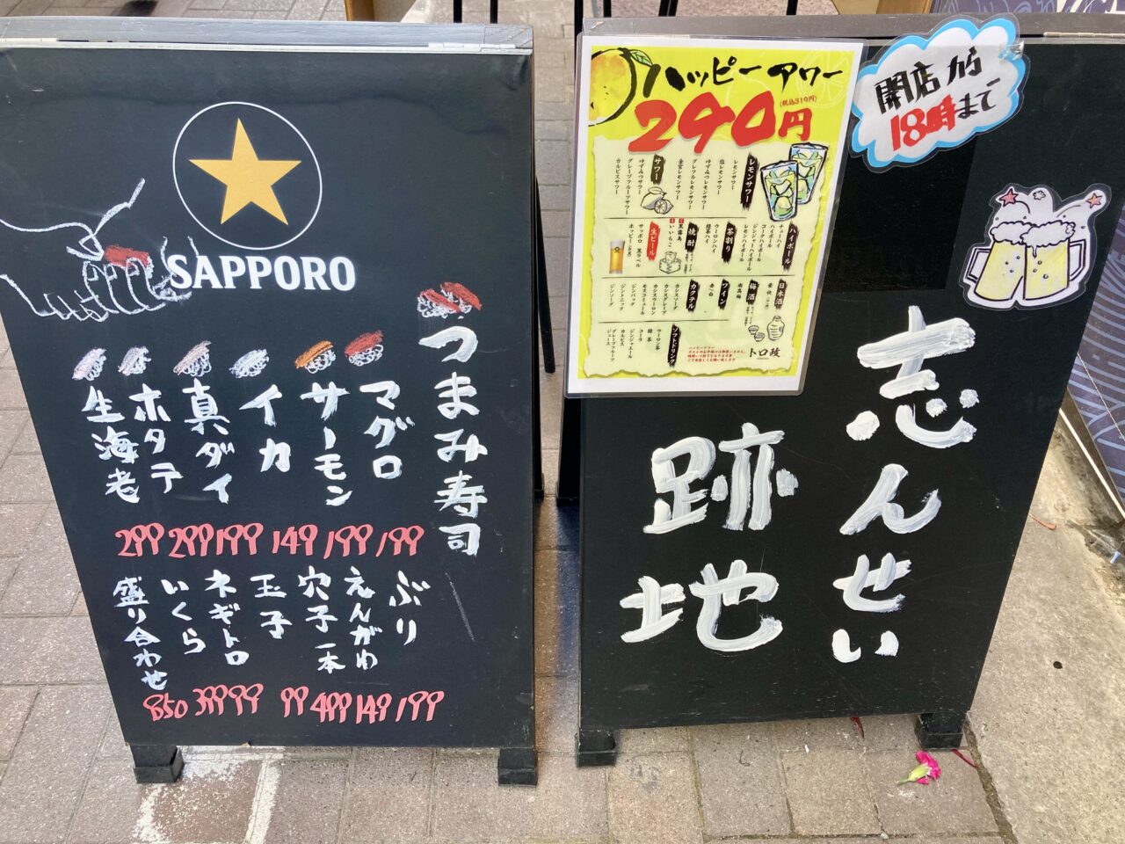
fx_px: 910
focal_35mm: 28
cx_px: 562
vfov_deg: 49.7
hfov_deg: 63.4
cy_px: 422
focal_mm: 3.99
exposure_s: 1/100
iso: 64
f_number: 1.8
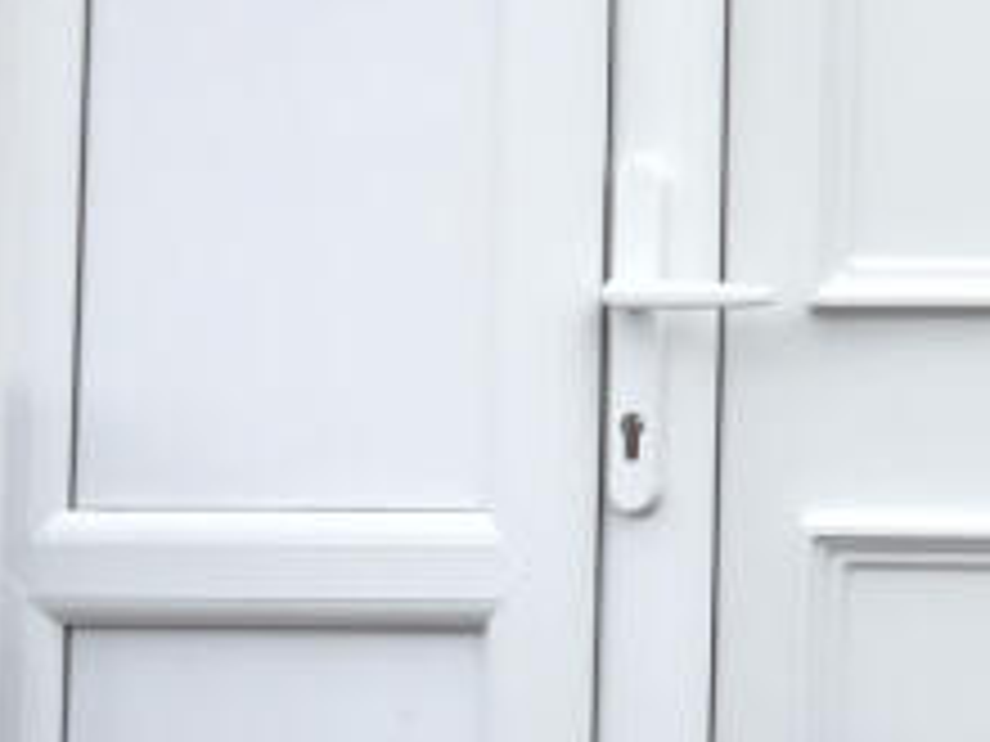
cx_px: 1863
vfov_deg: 10.8
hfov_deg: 13.0
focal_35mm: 135
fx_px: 3861
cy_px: -81
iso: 32
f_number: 2.2
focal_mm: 4.15
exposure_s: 1/460
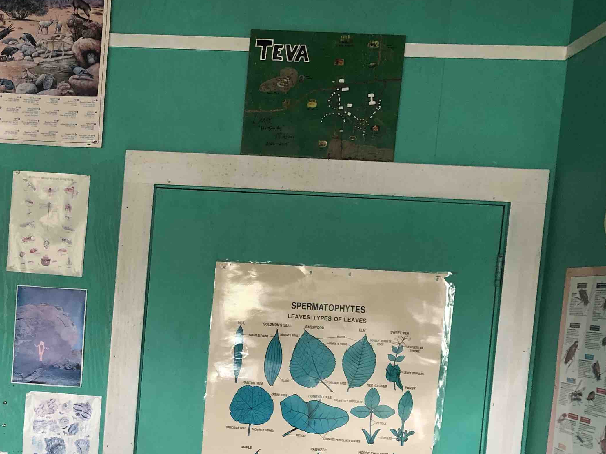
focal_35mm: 54
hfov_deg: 33.5
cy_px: 369
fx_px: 945
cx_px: 49
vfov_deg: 26.5
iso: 40
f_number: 1.8
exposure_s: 1/24
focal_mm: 3.99
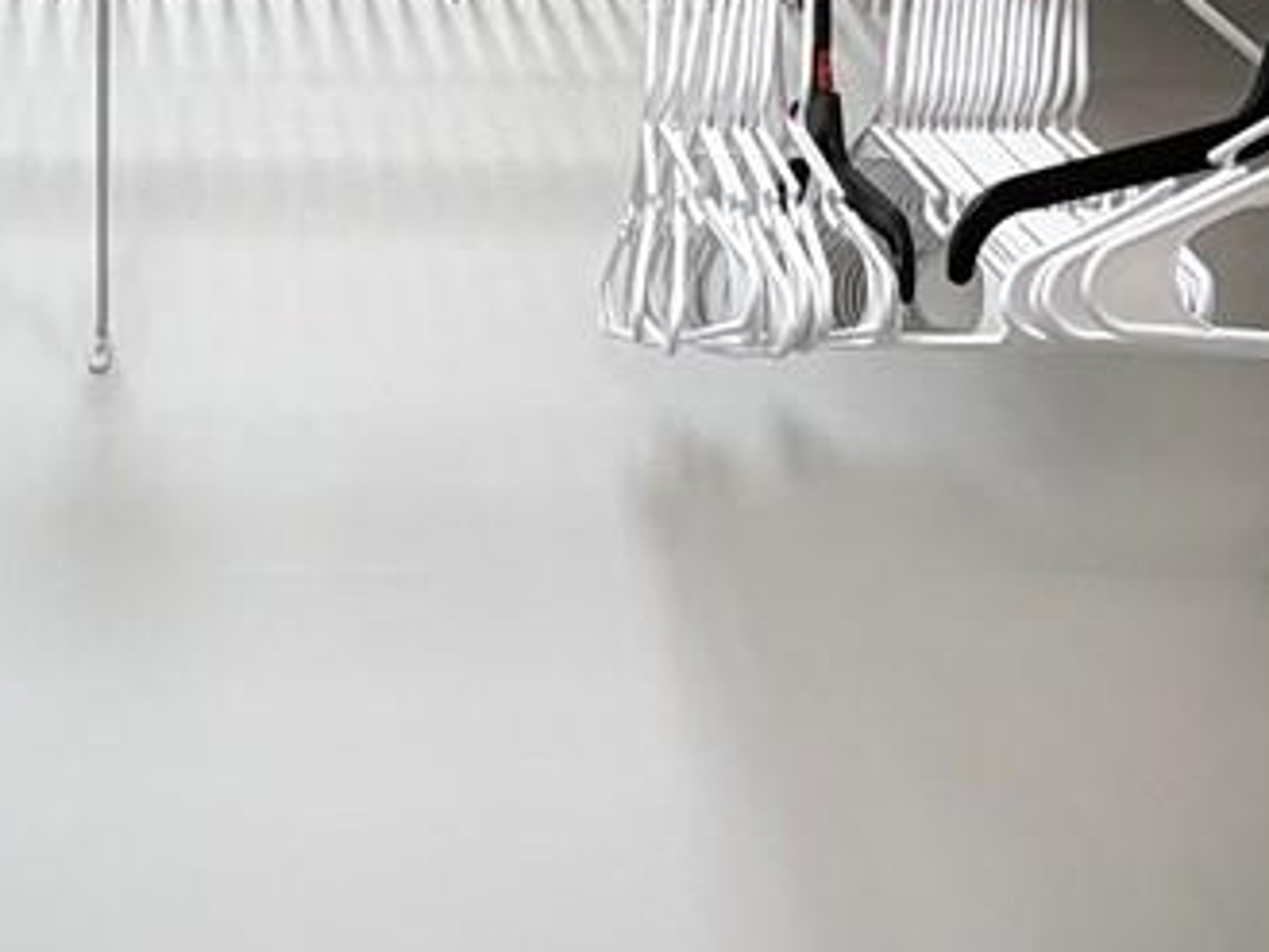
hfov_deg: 27.8
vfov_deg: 21.5
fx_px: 2494
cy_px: 651
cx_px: 212
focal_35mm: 68
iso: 160
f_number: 2.2
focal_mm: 2.22
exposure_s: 1/120
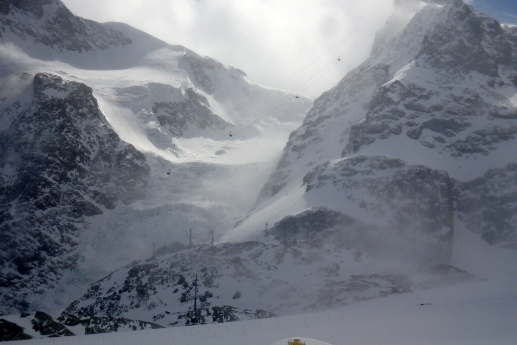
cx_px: 260
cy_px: 154
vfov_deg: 17.3
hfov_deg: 25.7
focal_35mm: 79
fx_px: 1134
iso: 80
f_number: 5
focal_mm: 12.87
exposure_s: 1/1250
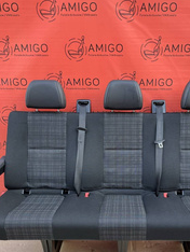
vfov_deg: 46.5
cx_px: 121
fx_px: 292
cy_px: 153
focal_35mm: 40
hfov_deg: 35.8
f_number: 1.6
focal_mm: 5.1
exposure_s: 1/114
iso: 125
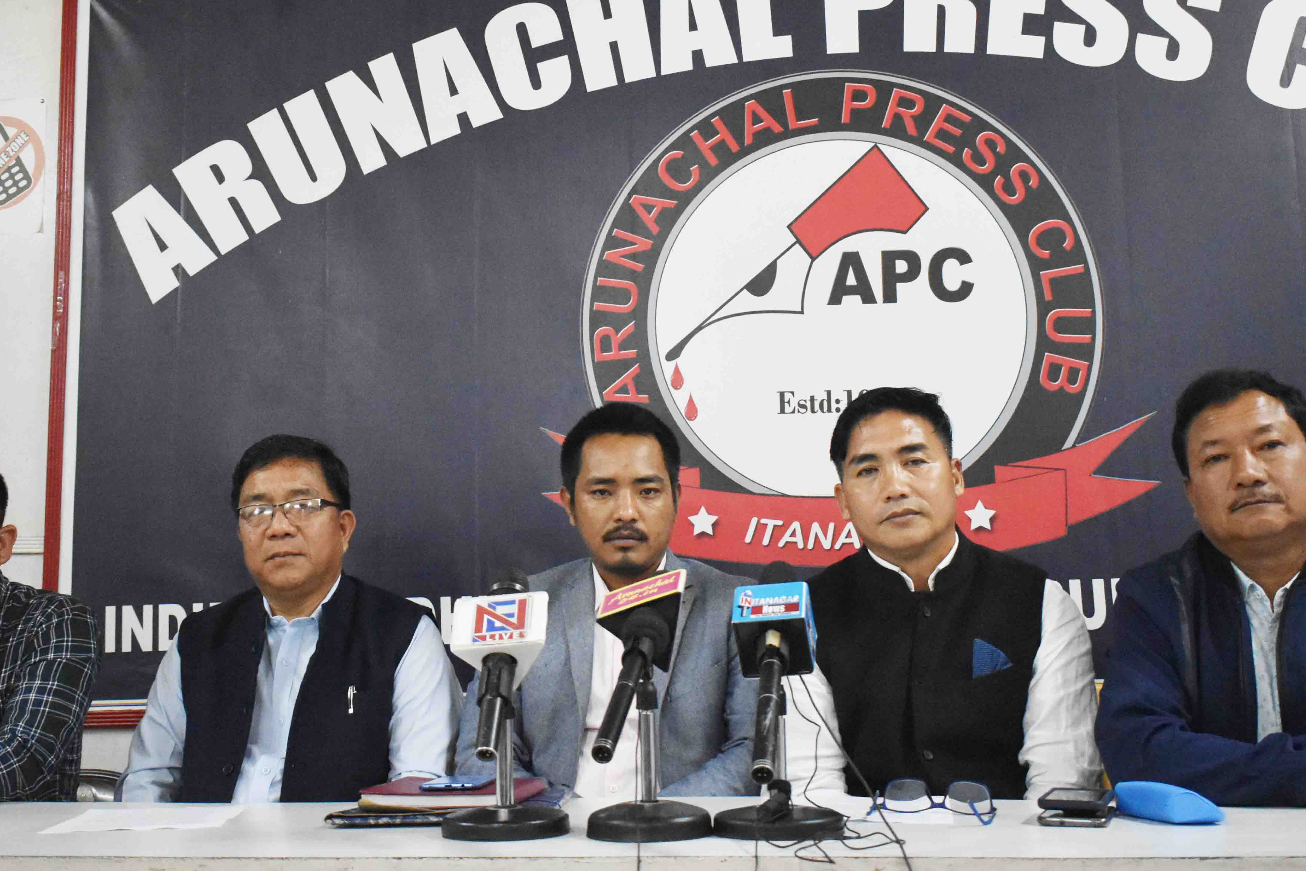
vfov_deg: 30.7
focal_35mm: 44
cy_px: 392
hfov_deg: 44.8
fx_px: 1585
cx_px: 632
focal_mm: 21
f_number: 3.8
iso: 3200
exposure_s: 1/100
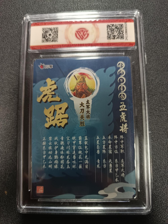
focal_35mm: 24
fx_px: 155
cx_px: 84
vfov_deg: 71.6
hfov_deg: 56.8
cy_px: 112
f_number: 1.7
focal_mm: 5.31
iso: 995
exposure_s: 1/50
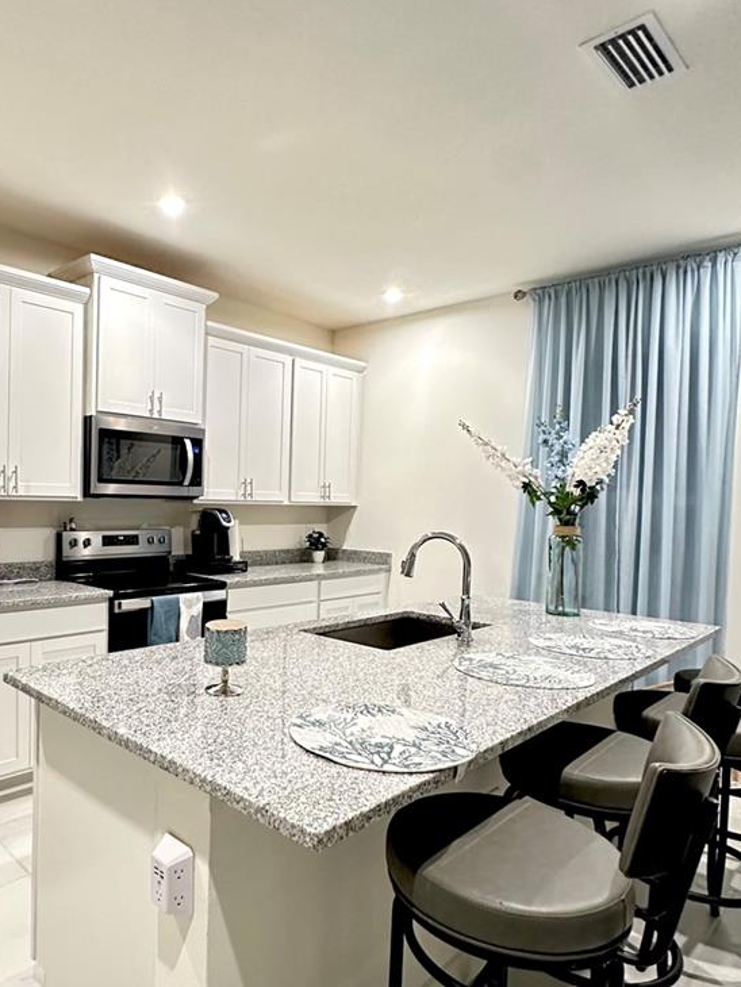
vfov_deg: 73.8
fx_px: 656
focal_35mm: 23
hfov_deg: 57.5
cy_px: 522
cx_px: 243
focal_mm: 2.22
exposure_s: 1/60
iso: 640
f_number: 2.2
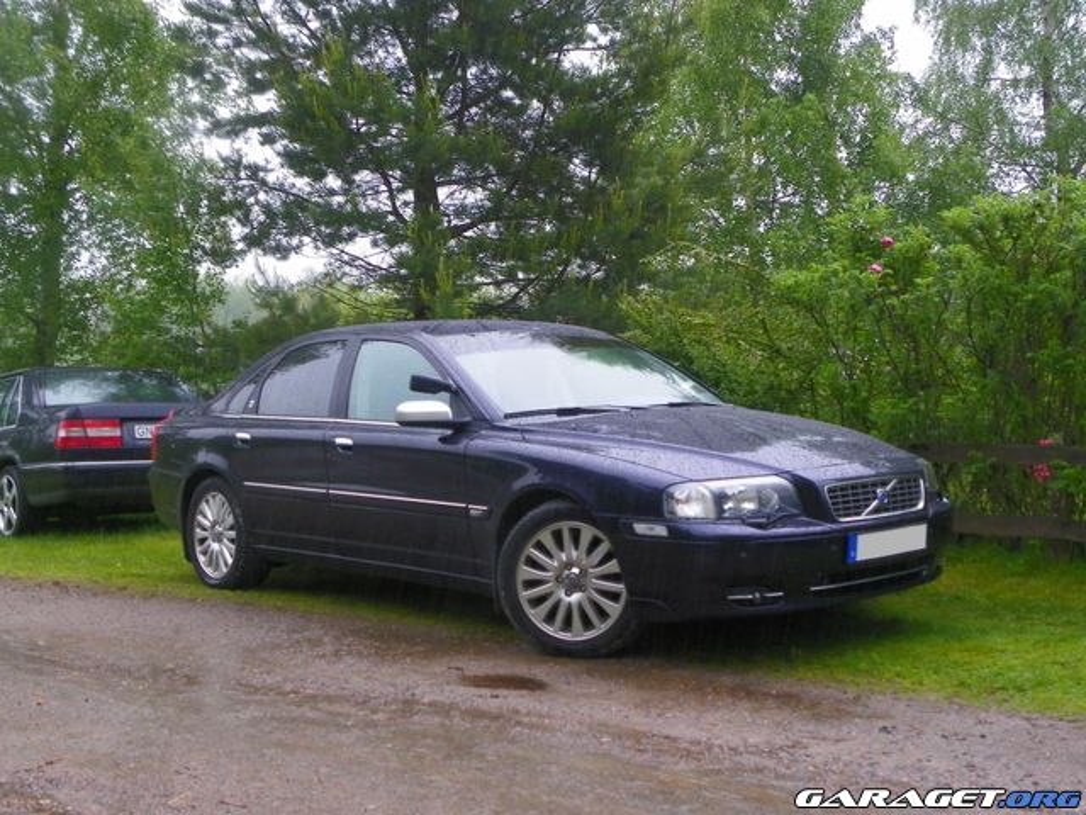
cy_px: 408
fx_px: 1443
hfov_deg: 41.2
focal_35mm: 46
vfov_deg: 31.5
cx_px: 543
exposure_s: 1/40
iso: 125
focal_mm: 8.2
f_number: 3.2
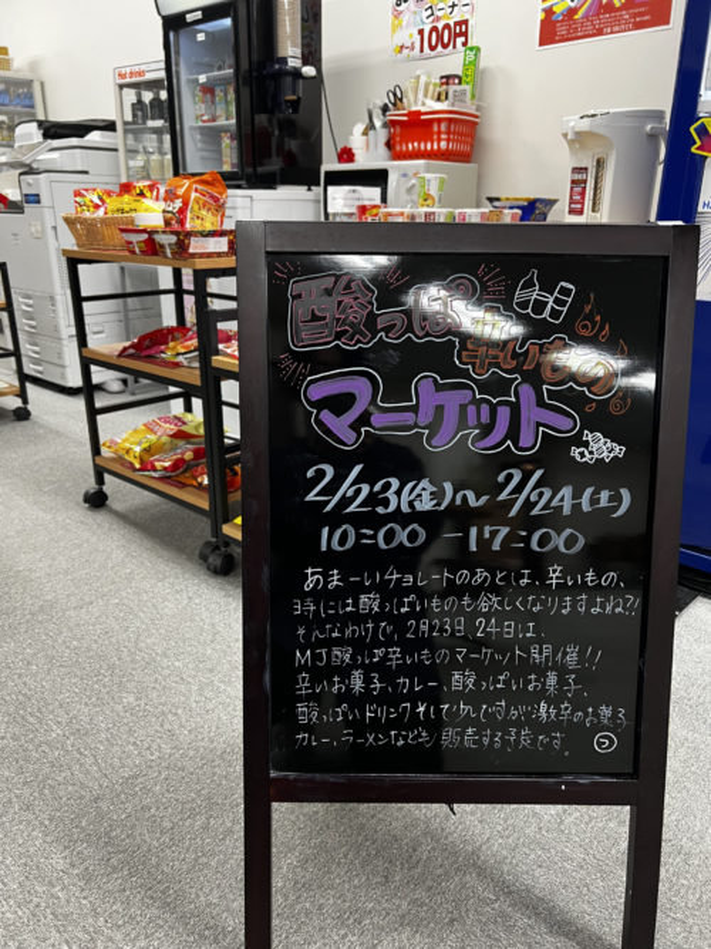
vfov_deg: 67.3
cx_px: 356
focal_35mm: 26
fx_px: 712
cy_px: 474
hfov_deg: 53.0
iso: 125
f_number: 1.5
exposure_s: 1/60
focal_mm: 5.7
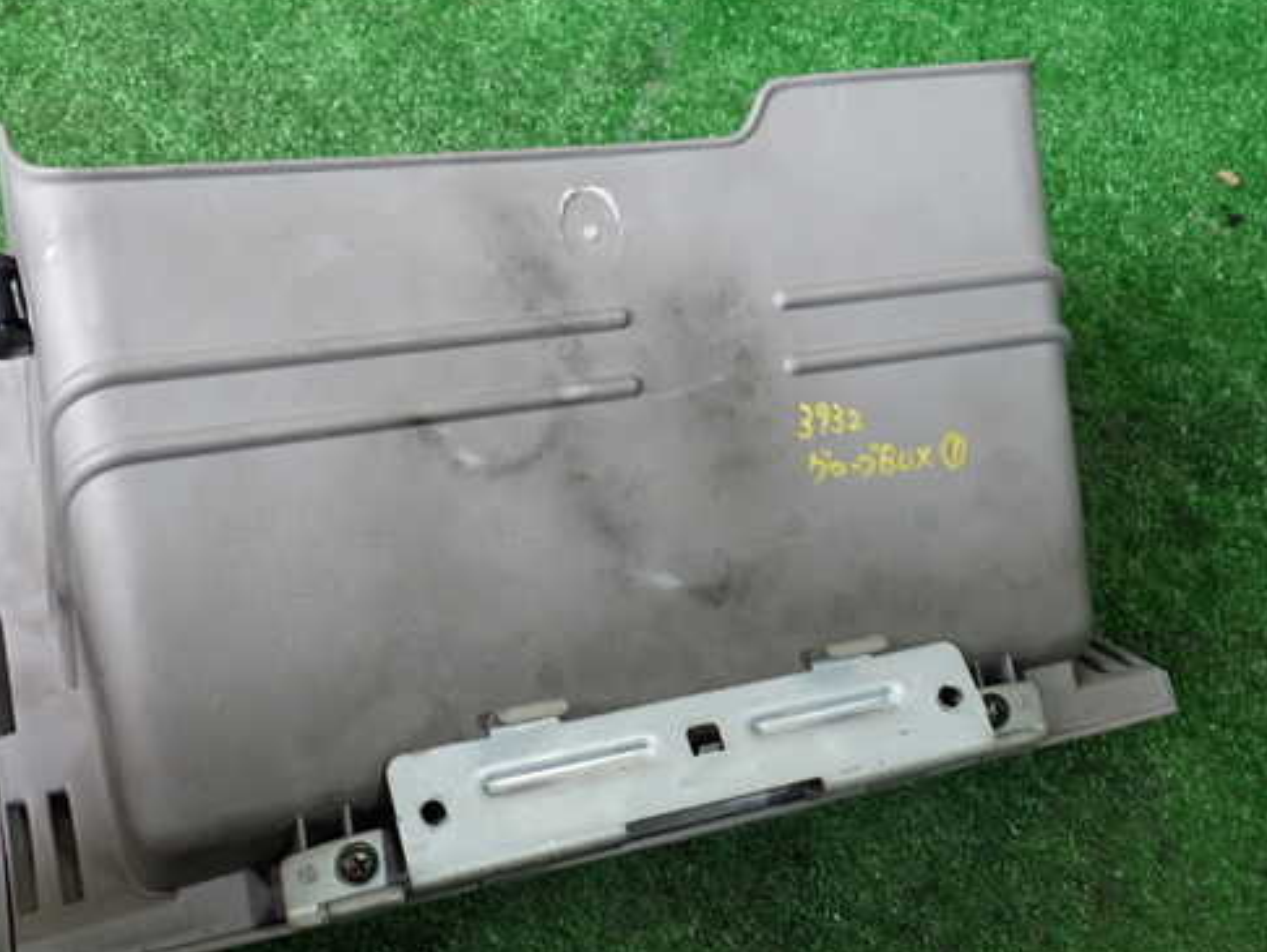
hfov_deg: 49.8
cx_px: 511
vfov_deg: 38.7
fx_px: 1355
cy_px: 467
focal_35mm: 37
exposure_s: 1/40
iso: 250
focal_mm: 5.4
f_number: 2.3
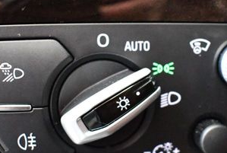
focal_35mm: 77
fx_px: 487
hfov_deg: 26.1
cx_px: 151
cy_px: 102
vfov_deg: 17.8
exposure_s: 1/60
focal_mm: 18
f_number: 3.5
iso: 9000
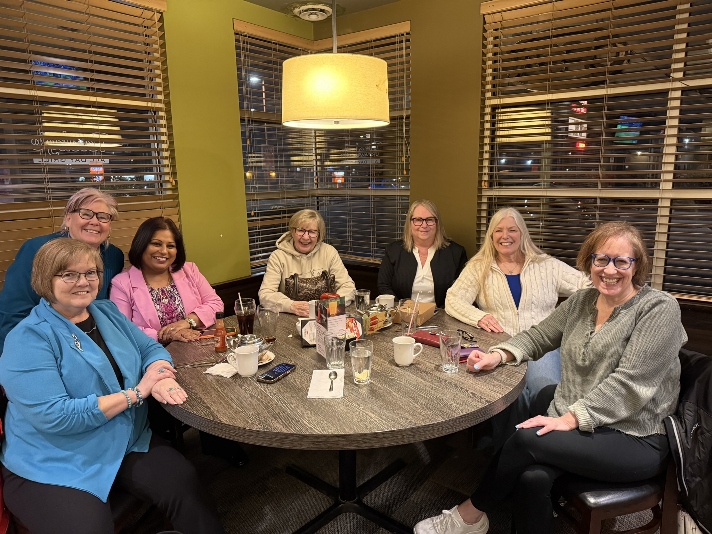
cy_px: 267
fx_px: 494
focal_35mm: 24
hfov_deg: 71.6
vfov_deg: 56.8
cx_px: 356
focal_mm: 6.76
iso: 800
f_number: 1.78
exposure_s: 1/40
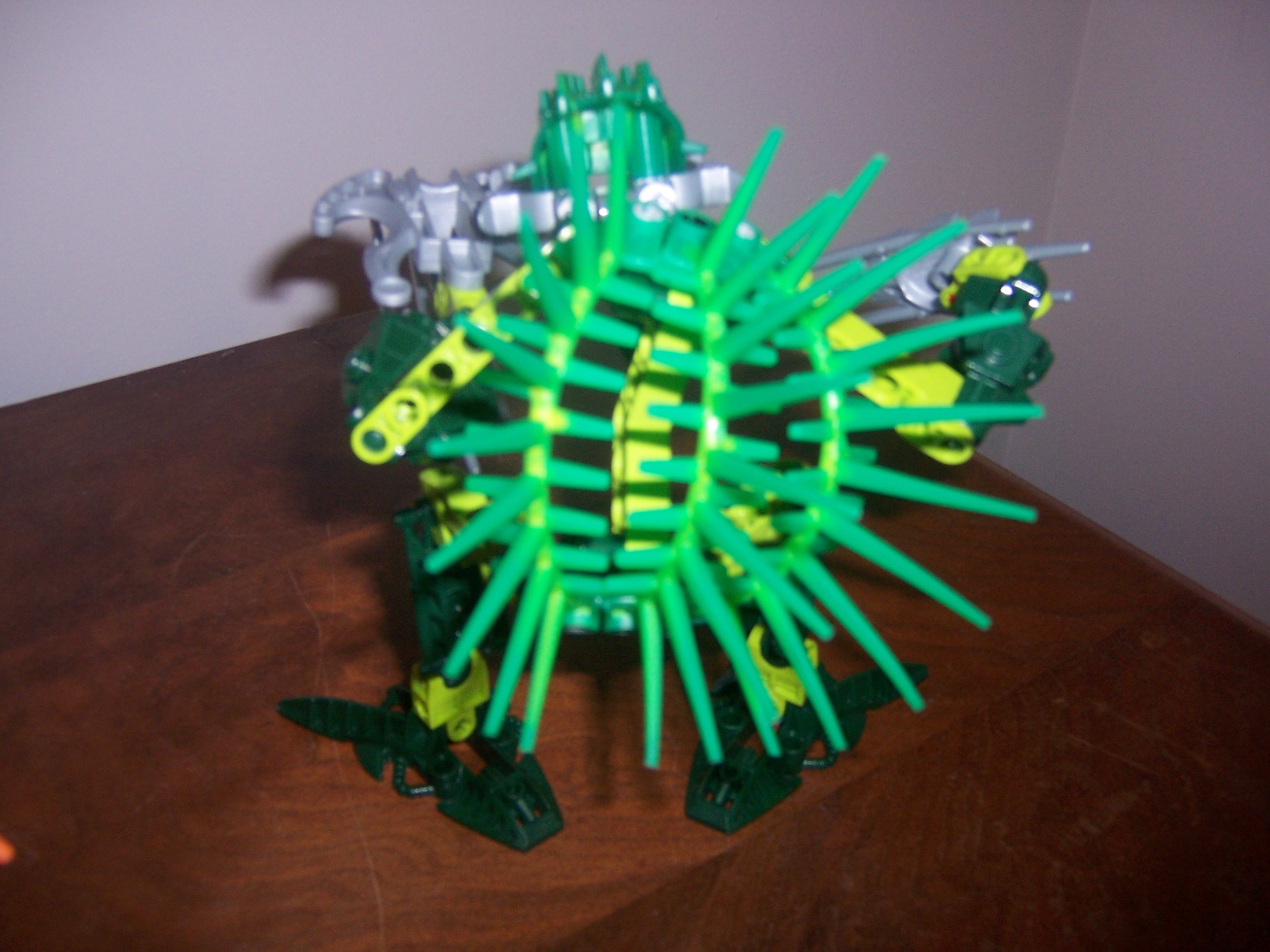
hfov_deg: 55.4
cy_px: 476
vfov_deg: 42.9
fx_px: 1211
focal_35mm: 33
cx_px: 635
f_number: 2.8
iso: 140
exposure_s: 1/60
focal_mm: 5.5
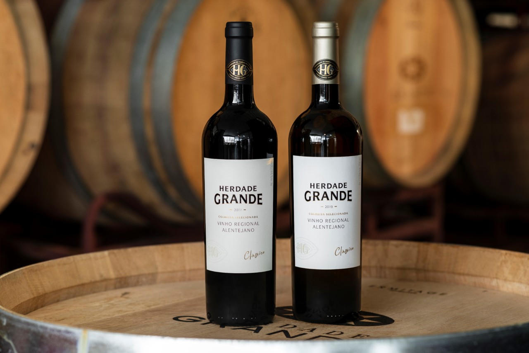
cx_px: 264
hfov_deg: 23.9
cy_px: 176
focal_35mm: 85
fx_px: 1249
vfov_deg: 16.1
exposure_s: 1/4
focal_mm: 85
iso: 200
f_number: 4.5
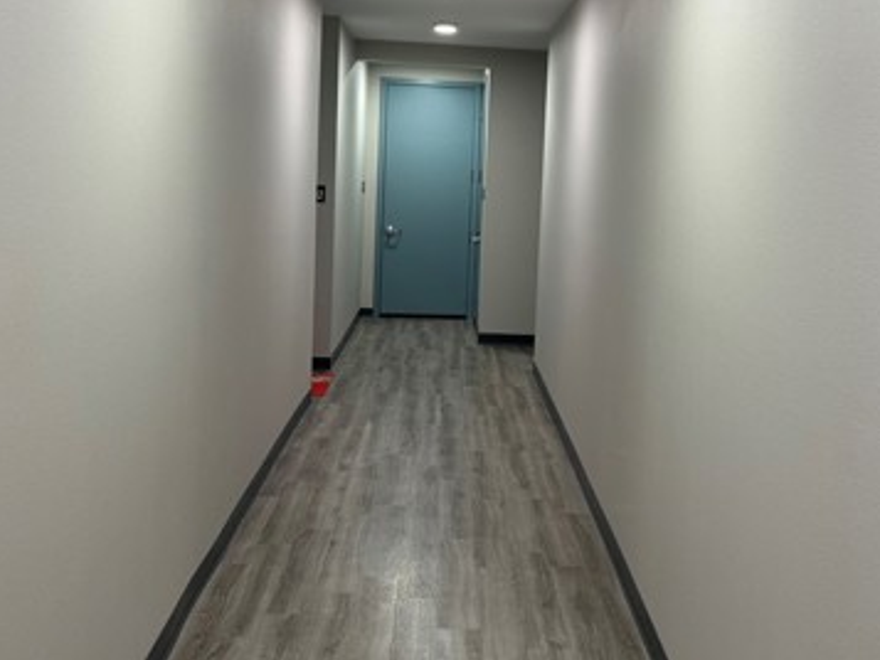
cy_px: 229
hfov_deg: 43.5
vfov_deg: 33.4
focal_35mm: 43
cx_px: 542
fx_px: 1094
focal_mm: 6.76
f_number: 1.78
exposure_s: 1/60
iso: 125
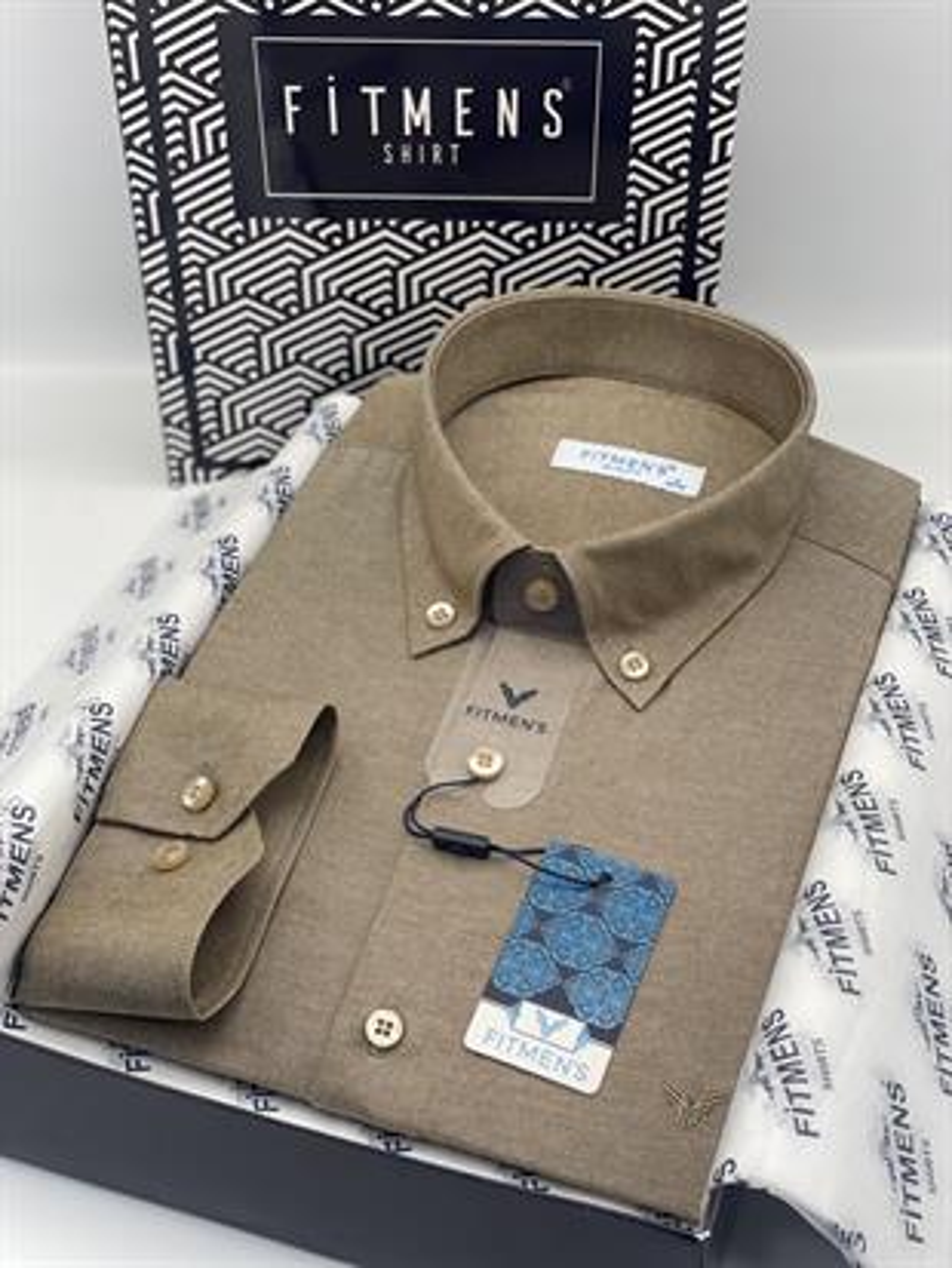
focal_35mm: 52
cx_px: 476
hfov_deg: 28.0
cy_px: 634
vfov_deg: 36.8
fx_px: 1906
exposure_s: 1/122
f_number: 2
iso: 32
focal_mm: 6
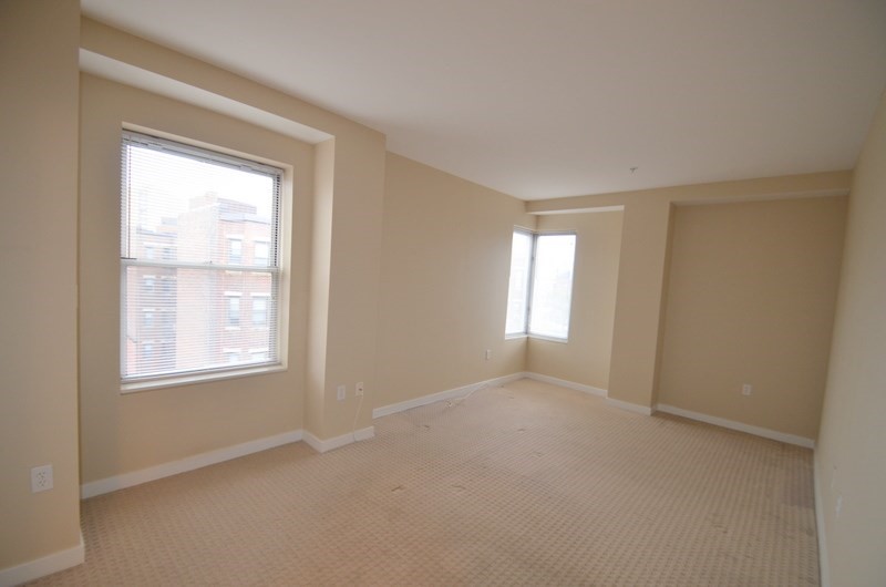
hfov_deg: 100.5
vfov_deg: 77.1
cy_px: 294
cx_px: 443
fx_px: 368
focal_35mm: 15
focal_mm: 10
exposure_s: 1/60
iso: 400
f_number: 3.5
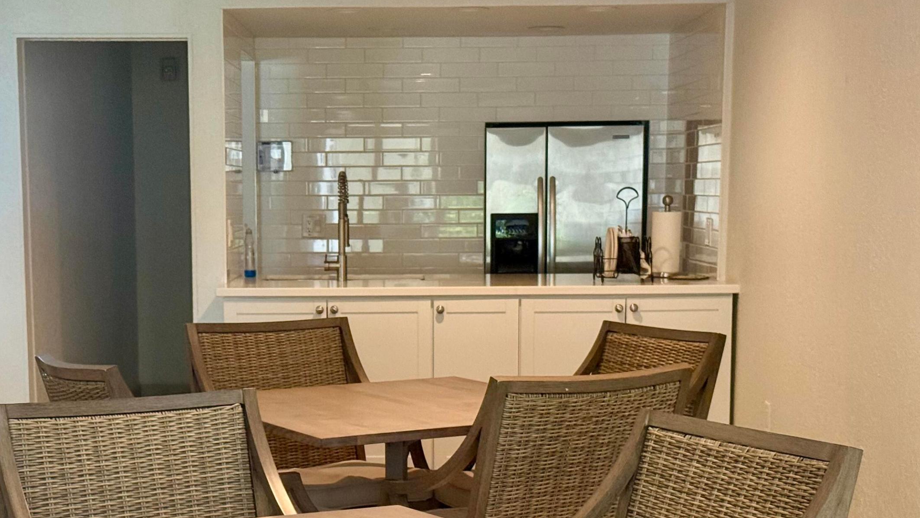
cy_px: 424
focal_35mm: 71
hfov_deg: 29.7
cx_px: 360
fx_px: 1732
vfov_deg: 16.8
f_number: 1.78
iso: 250
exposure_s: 1/40
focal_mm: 6.76
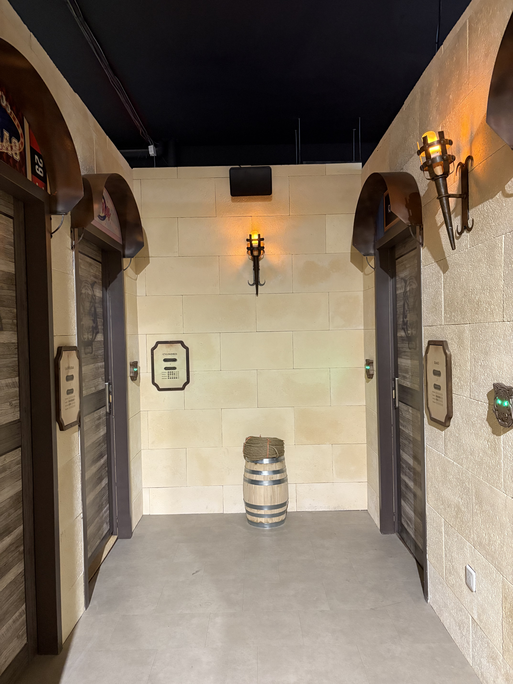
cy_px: 342
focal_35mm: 26
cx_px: 256
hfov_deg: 53.1
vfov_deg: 67.3
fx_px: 514
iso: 500
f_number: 1.6
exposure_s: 1/33
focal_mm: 5.96
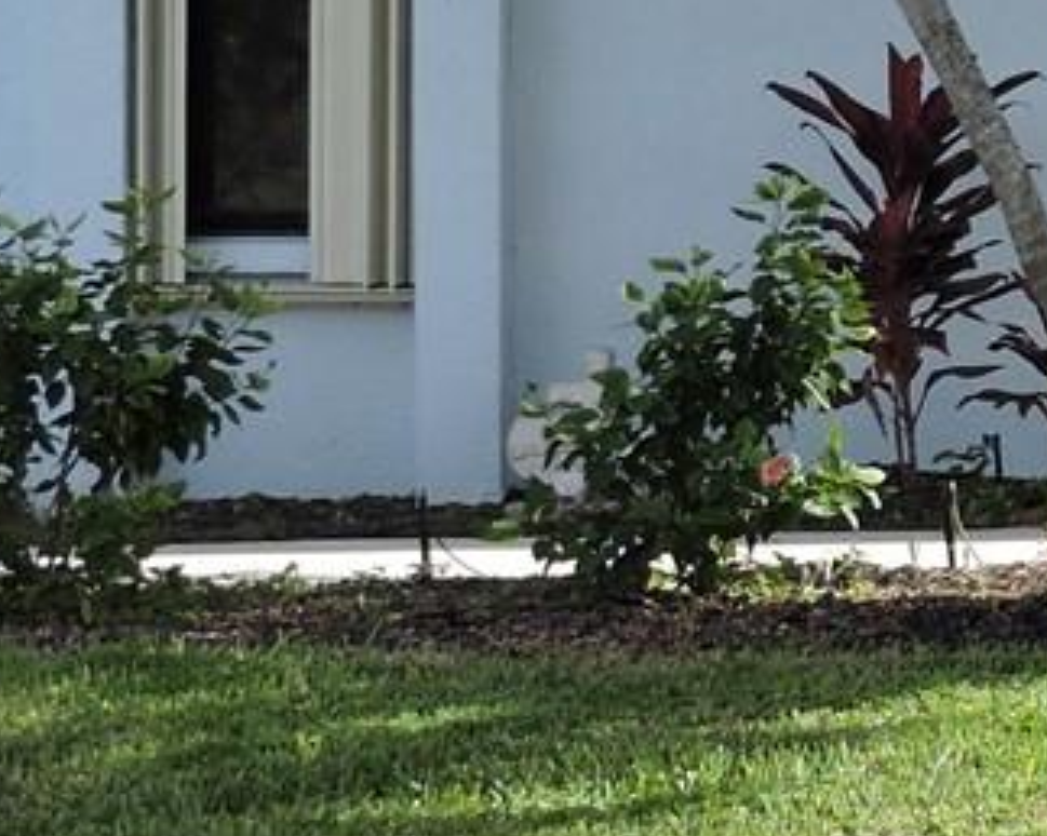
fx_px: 4490
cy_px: 275
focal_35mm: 145
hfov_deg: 11.9
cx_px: 2075
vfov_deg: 10.6
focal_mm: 5.4
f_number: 3.1
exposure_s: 1/640
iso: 100
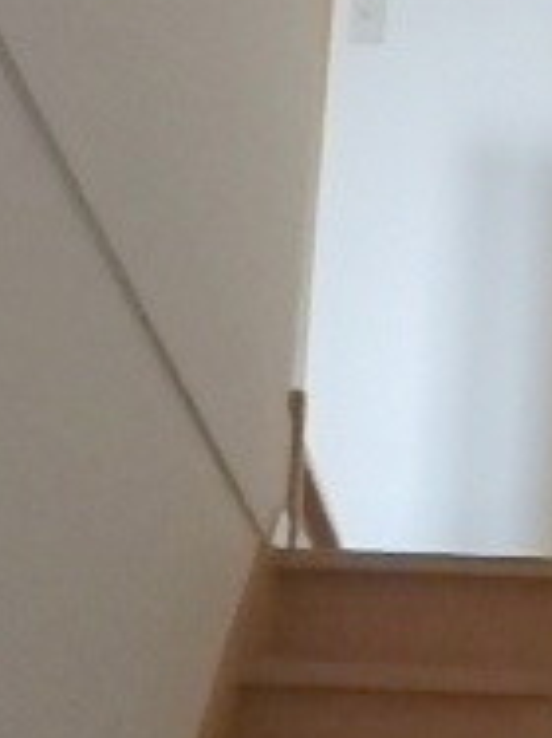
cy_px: 947
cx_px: 473
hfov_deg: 20.1
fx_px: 1533
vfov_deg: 23.9
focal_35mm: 72
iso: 1600
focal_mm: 3.7
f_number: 3.5
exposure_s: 1/30
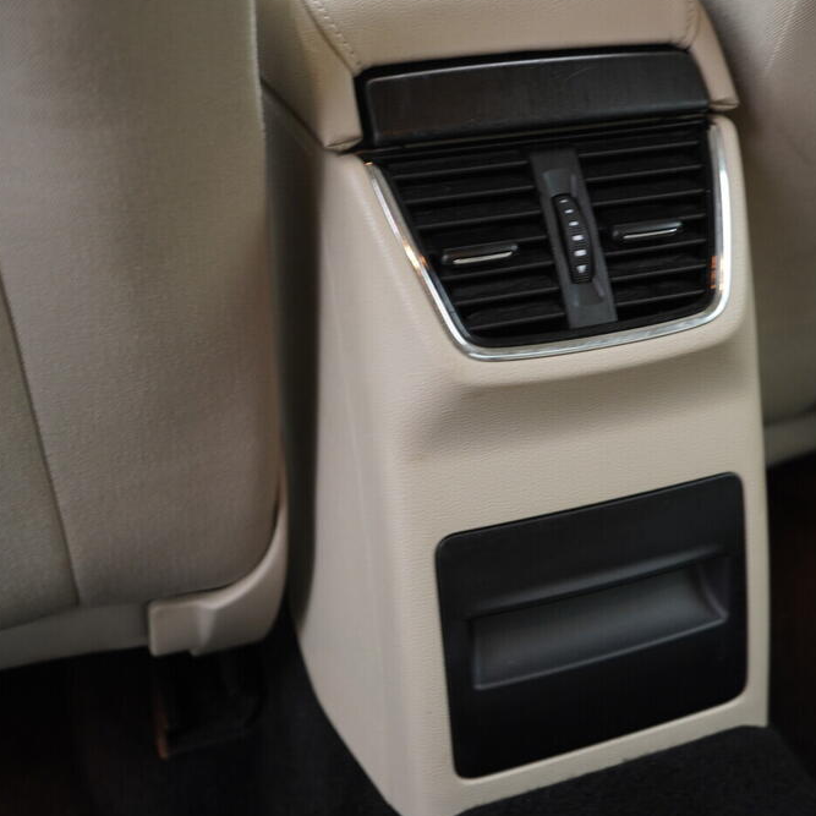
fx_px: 1253
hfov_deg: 35.5
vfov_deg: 36.1
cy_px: 409
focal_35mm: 47
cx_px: 579
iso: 320
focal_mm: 24
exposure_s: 1/40
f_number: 2.8
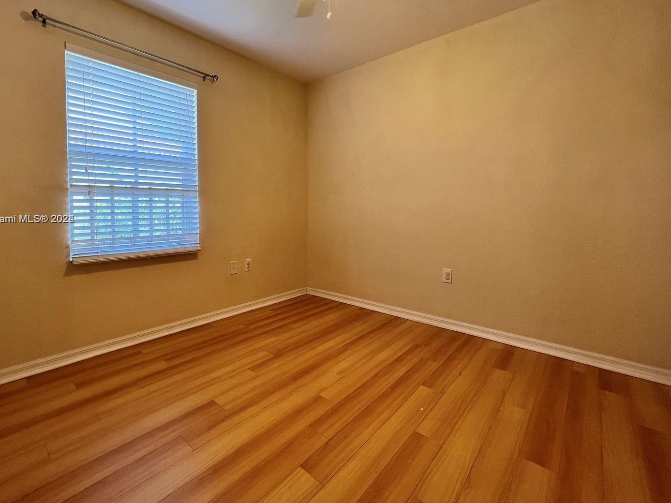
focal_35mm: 15
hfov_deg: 97.9
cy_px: 220
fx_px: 291
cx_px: 306
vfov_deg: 81.3
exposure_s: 1/120
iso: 80
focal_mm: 1.57
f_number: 1.8
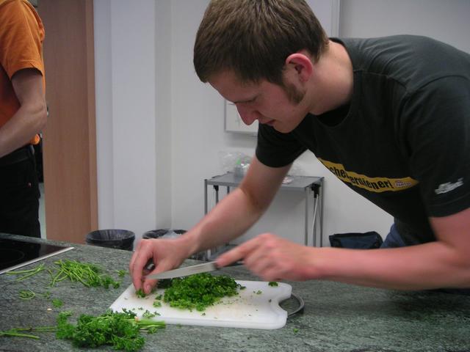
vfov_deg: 30.3
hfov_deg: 39.7
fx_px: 652
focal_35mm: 48
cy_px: 176
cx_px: 235
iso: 125
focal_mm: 7.5
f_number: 2.9
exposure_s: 1/45
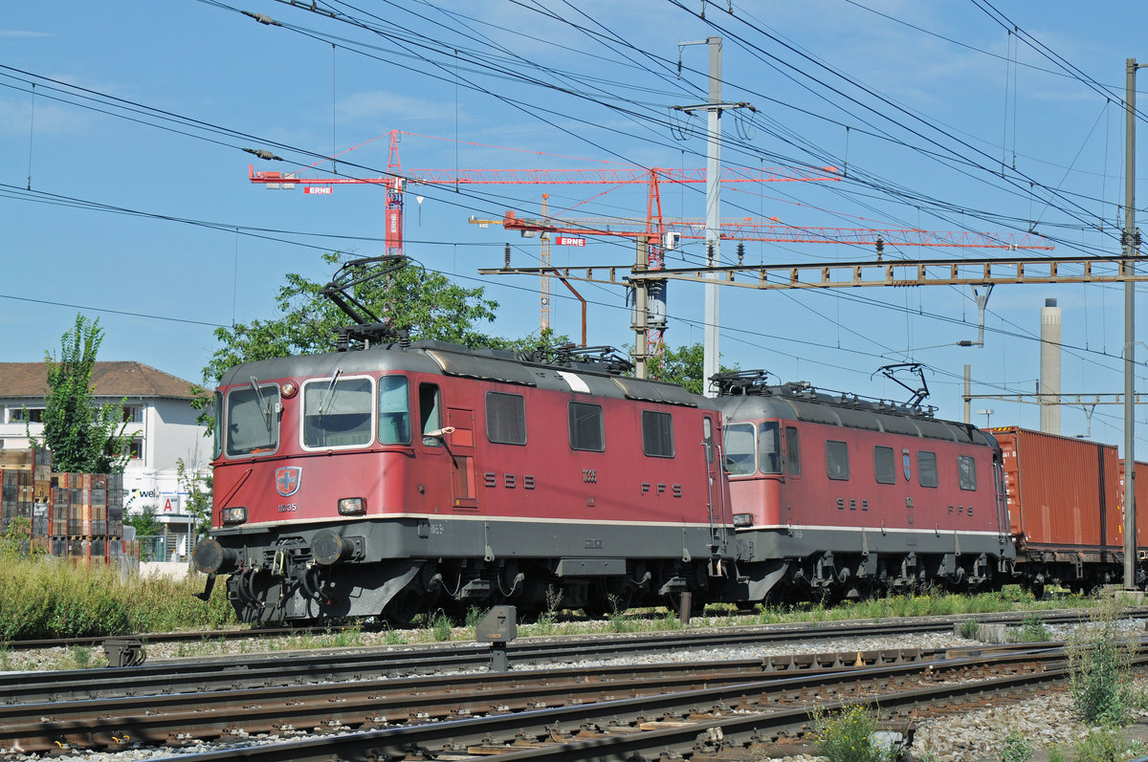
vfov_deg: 14.0
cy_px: 381
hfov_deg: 20.9
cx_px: 574
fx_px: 3105
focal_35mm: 98
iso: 200
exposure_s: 1/1000
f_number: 6.3
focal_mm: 65
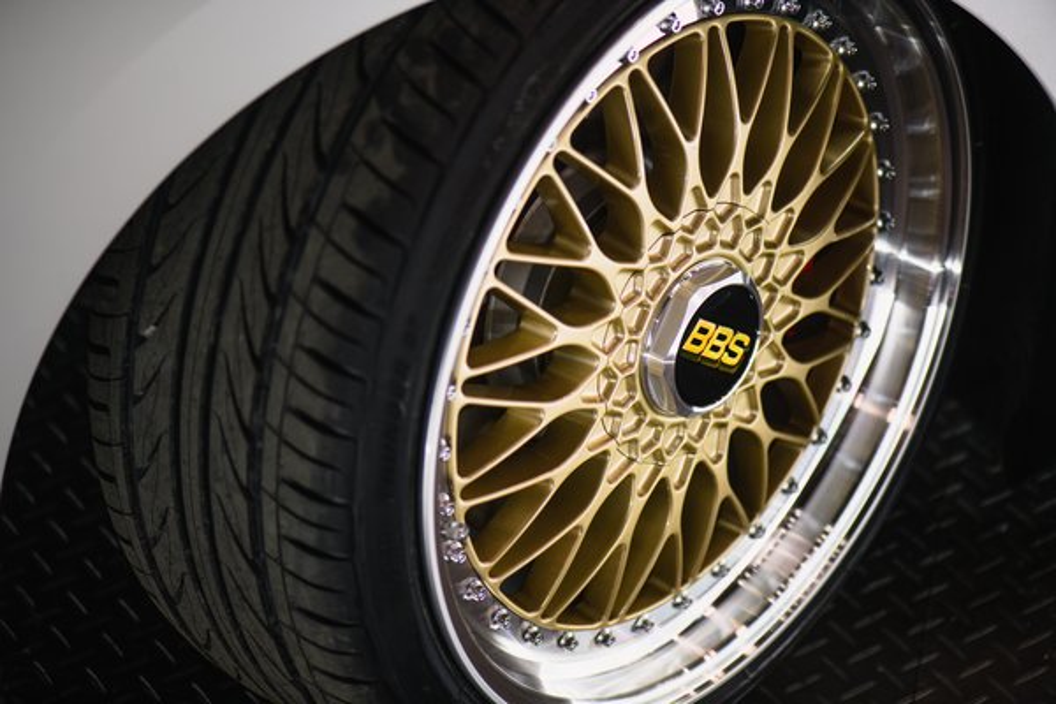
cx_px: 528
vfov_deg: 13.0
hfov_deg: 19.5
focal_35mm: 105
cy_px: 352
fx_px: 3080
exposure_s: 1/50
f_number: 3.2
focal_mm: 105
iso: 500
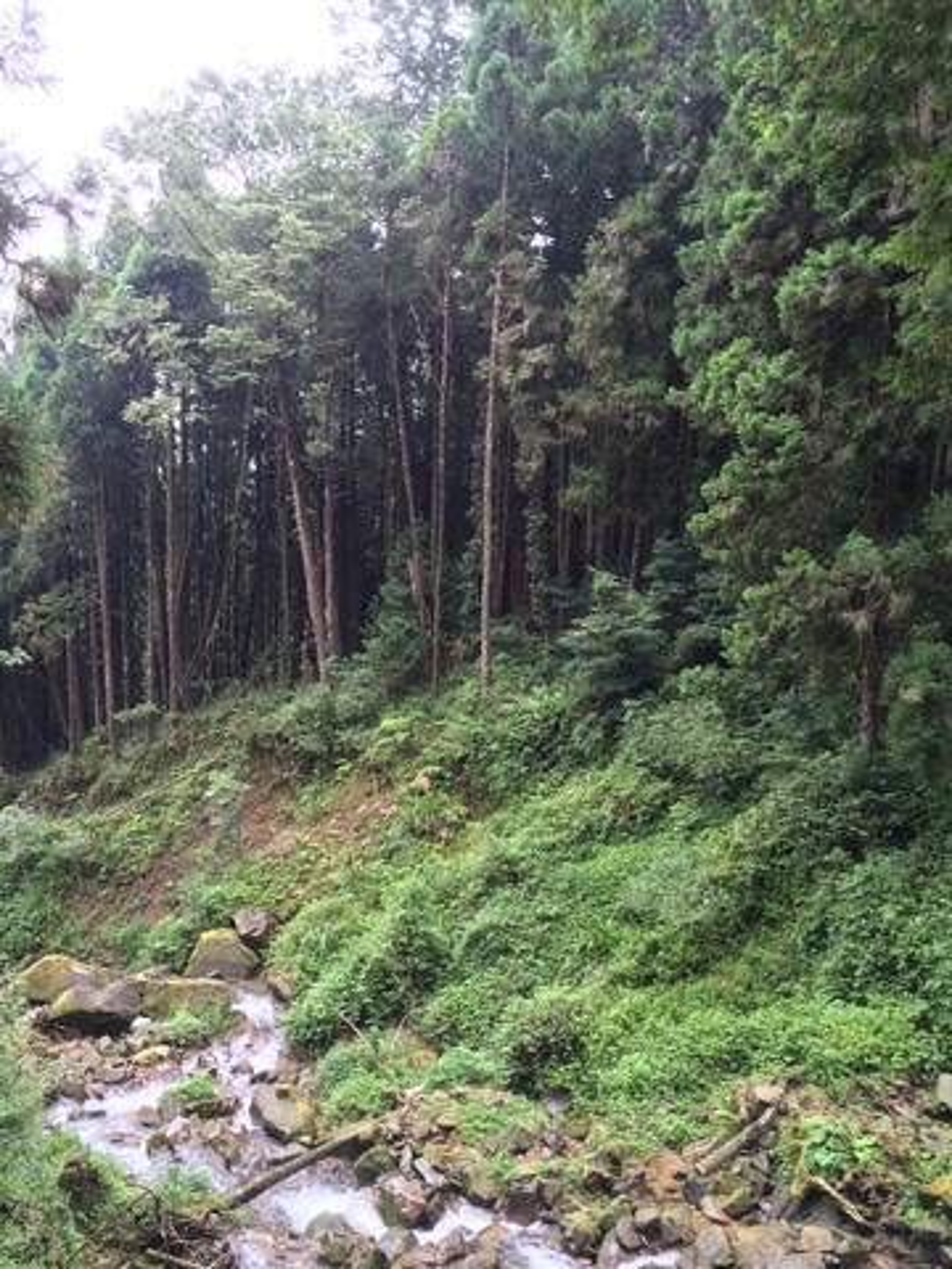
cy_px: 634
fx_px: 1100
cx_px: 476
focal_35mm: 30
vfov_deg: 60.0
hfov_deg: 46.8
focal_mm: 4.12
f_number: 2.2
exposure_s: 1/60
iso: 40
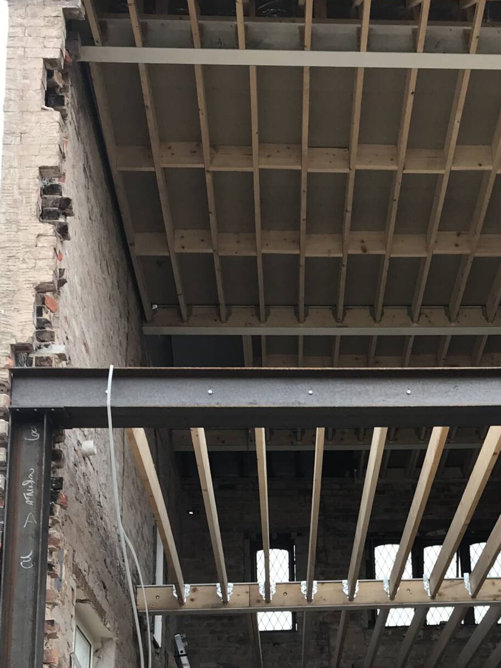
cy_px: 586
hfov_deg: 24.4
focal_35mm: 59
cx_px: 395
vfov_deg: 31.4
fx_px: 1139
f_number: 1.8
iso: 20
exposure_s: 1/230
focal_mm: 3.99
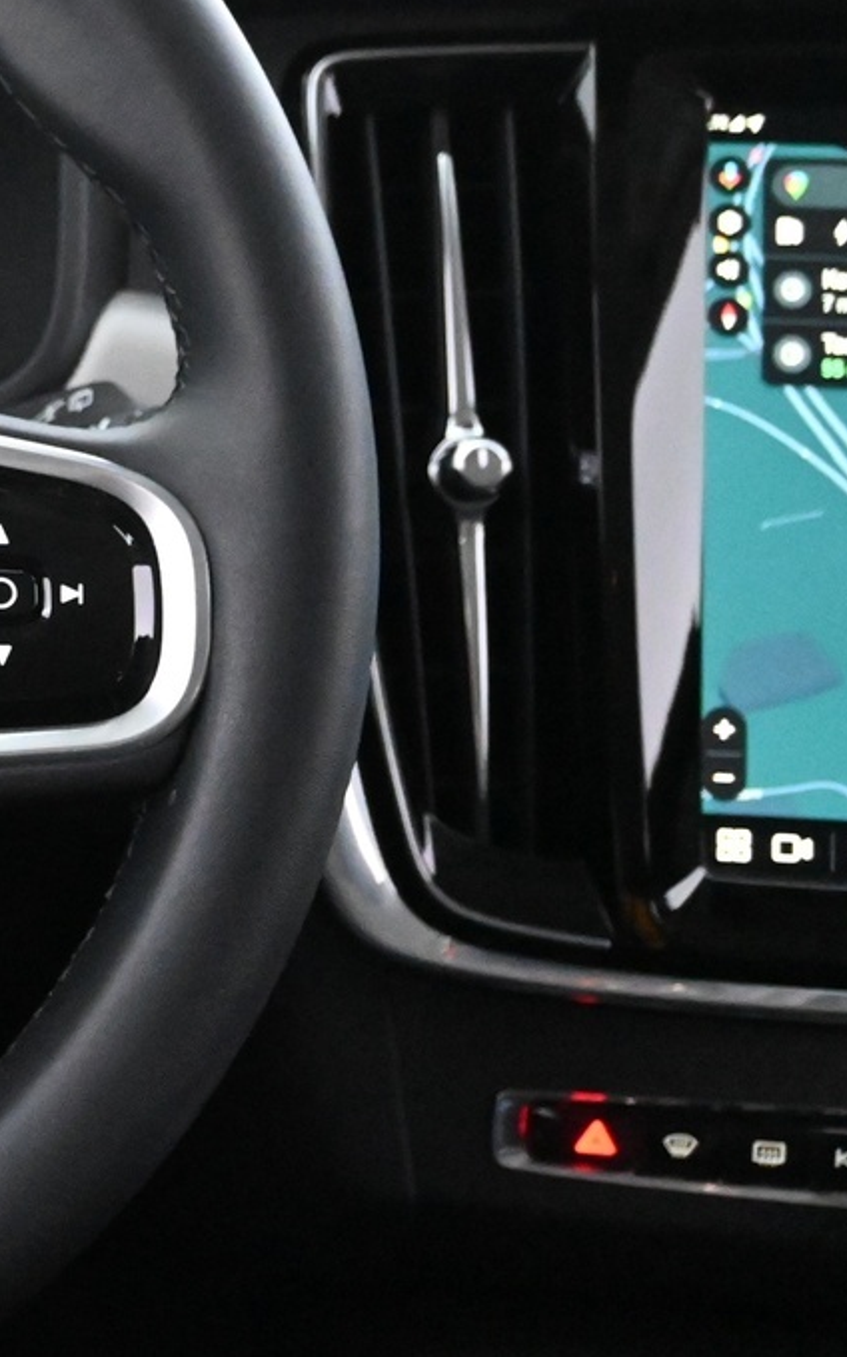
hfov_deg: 15.6
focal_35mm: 73
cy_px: 536
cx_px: -623
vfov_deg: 28.2
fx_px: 2698
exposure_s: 1/30
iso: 9000
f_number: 3.8
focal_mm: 20
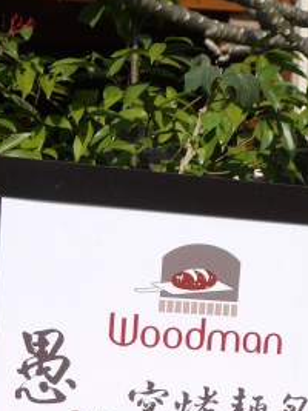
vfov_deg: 12.6
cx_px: 80
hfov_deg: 10.1
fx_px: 1733
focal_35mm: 146
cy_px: 677
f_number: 9
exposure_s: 1/400
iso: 160
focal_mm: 19
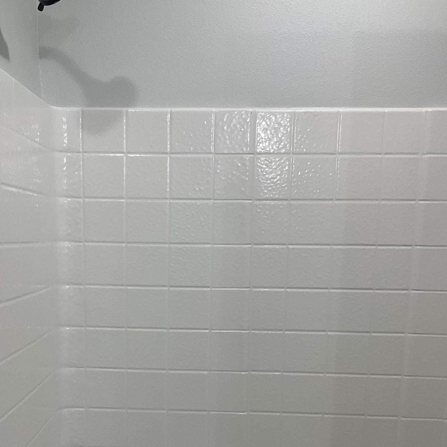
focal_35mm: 44
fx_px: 643
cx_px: 174
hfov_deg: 38.2
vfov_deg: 37.3
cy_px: 340
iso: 50
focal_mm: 3
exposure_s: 1/120
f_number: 1.8
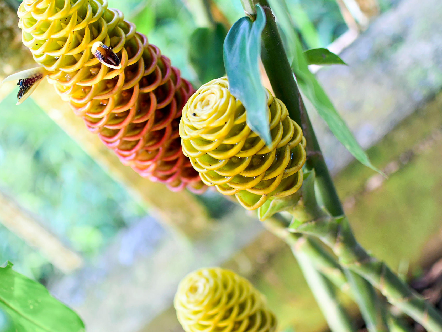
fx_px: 728
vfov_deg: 25.7
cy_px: 164
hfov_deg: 33.7
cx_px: 197
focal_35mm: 57
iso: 1400
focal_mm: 35
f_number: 2.8
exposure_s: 1/125
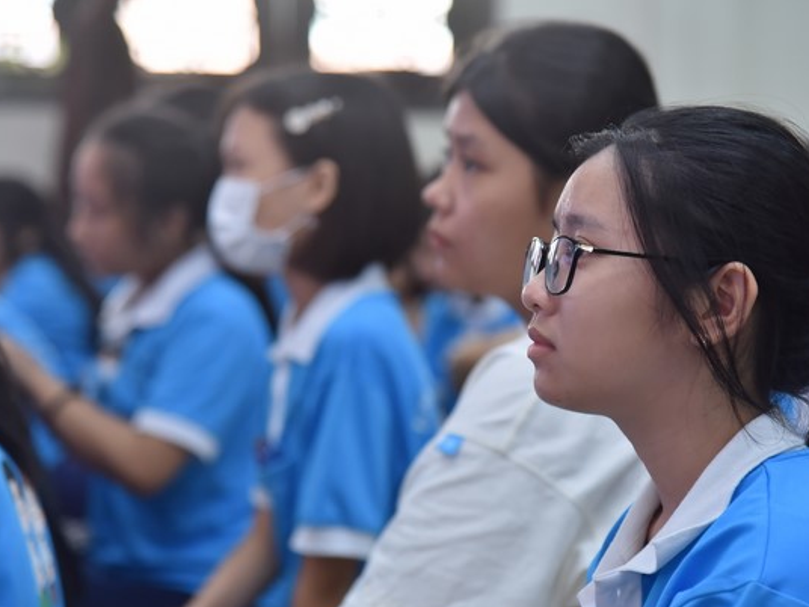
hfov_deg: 14.1
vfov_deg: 10.6
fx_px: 3272
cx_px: 450
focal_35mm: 140
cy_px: 323
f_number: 4.5
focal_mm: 120
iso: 1600
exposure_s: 1/125
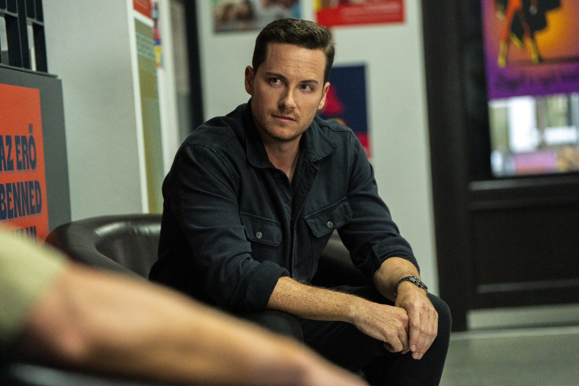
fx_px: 1640
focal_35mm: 102
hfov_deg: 20.0
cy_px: 193
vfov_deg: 13.4
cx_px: 290
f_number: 2.8
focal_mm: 102
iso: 5000
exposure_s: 1/500
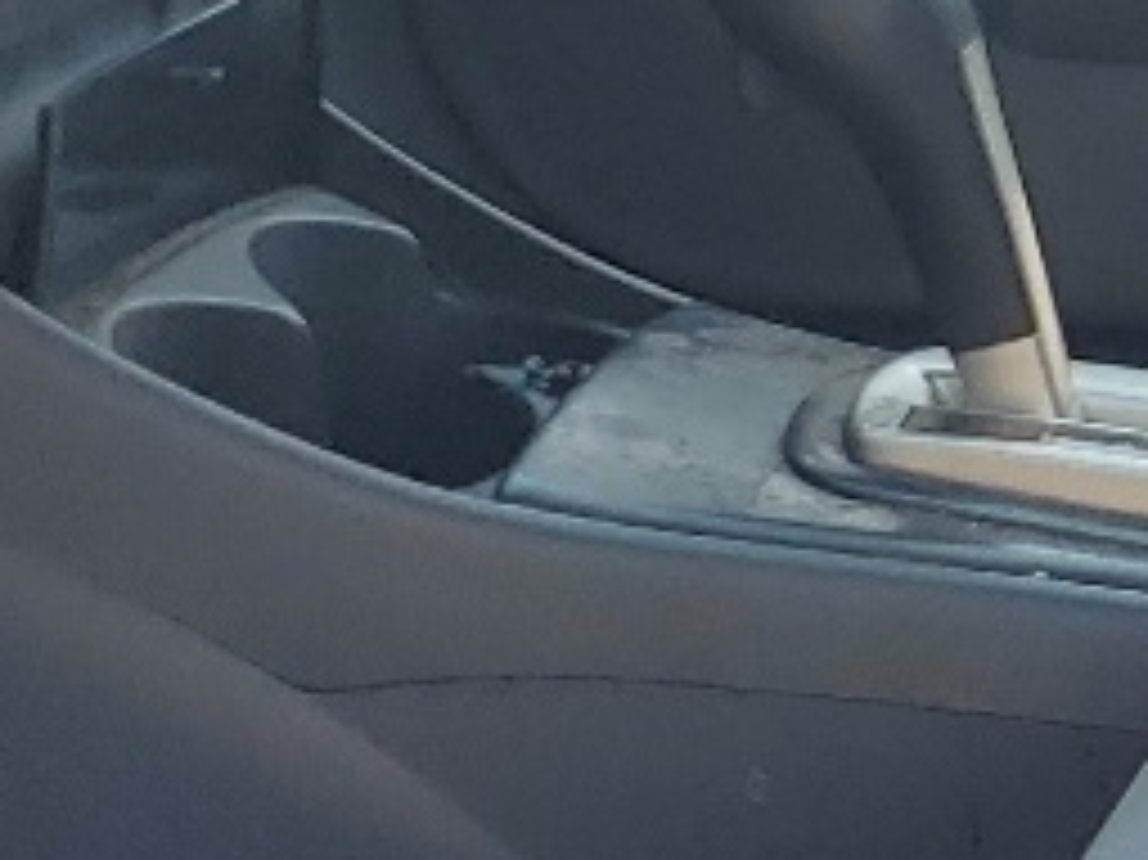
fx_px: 5403
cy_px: 95
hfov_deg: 11.4
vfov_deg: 9.1
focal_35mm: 163
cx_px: 1927
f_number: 1.5
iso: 50
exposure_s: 1/714
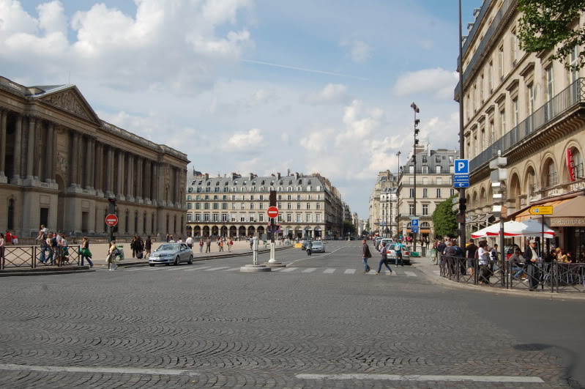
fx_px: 633
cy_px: 194
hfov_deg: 49.6
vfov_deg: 34.1
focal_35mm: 39
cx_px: 292
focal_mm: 26
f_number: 10
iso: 200
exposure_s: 1/400
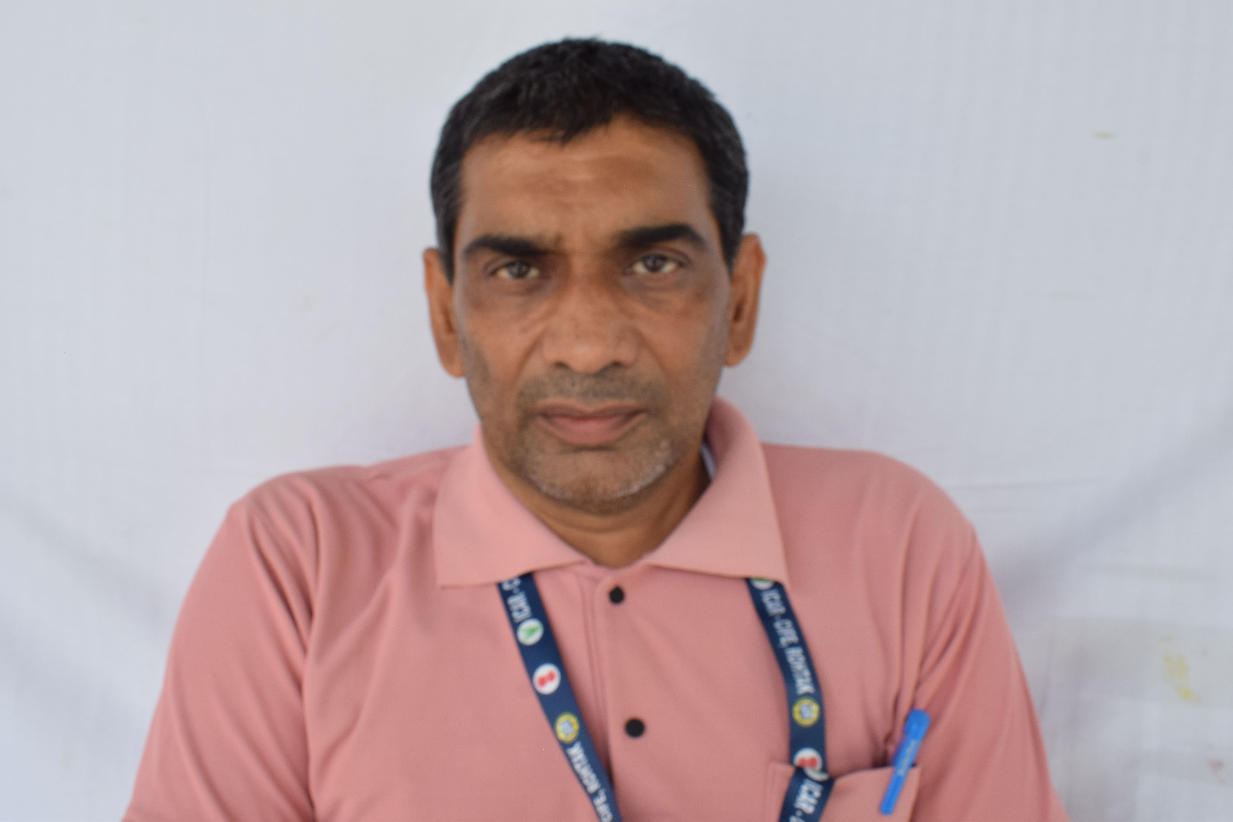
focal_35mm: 30
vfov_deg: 43.6
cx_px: 616
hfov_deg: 61.9
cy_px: 411
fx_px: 1027
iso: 250
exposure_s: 1/100
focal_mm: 20
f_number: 11
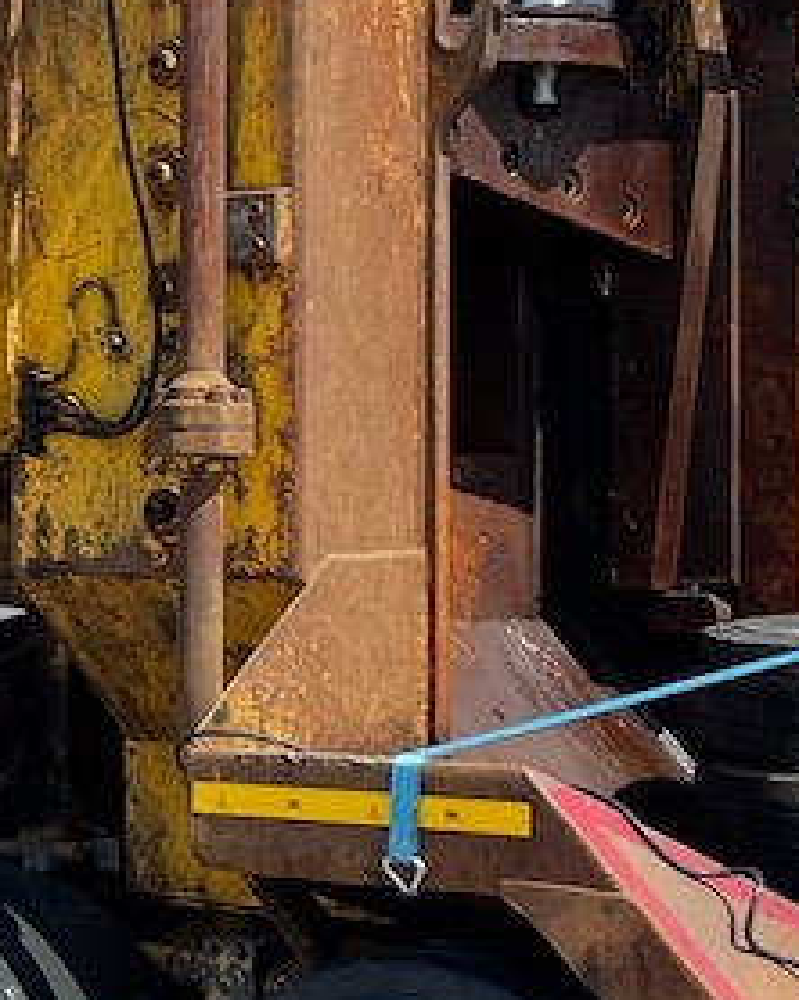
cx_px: -331
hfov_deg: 12.6
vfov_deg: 16.4
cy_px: 410
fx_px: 3462
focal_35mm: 117
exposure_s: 1/2924
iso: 32
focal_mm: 5.1
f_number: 1.6
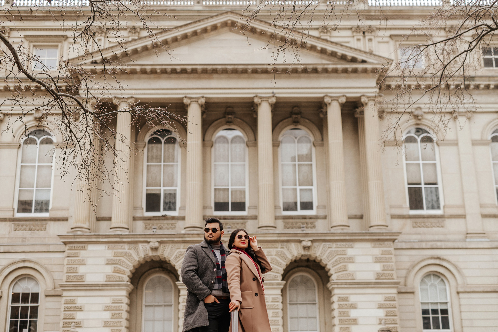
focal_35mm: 50
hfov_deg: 39.6
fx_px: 692
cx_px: 249
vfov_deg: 27.0
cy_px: 166
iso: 64
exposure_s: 1/320
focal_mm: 50
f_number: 2
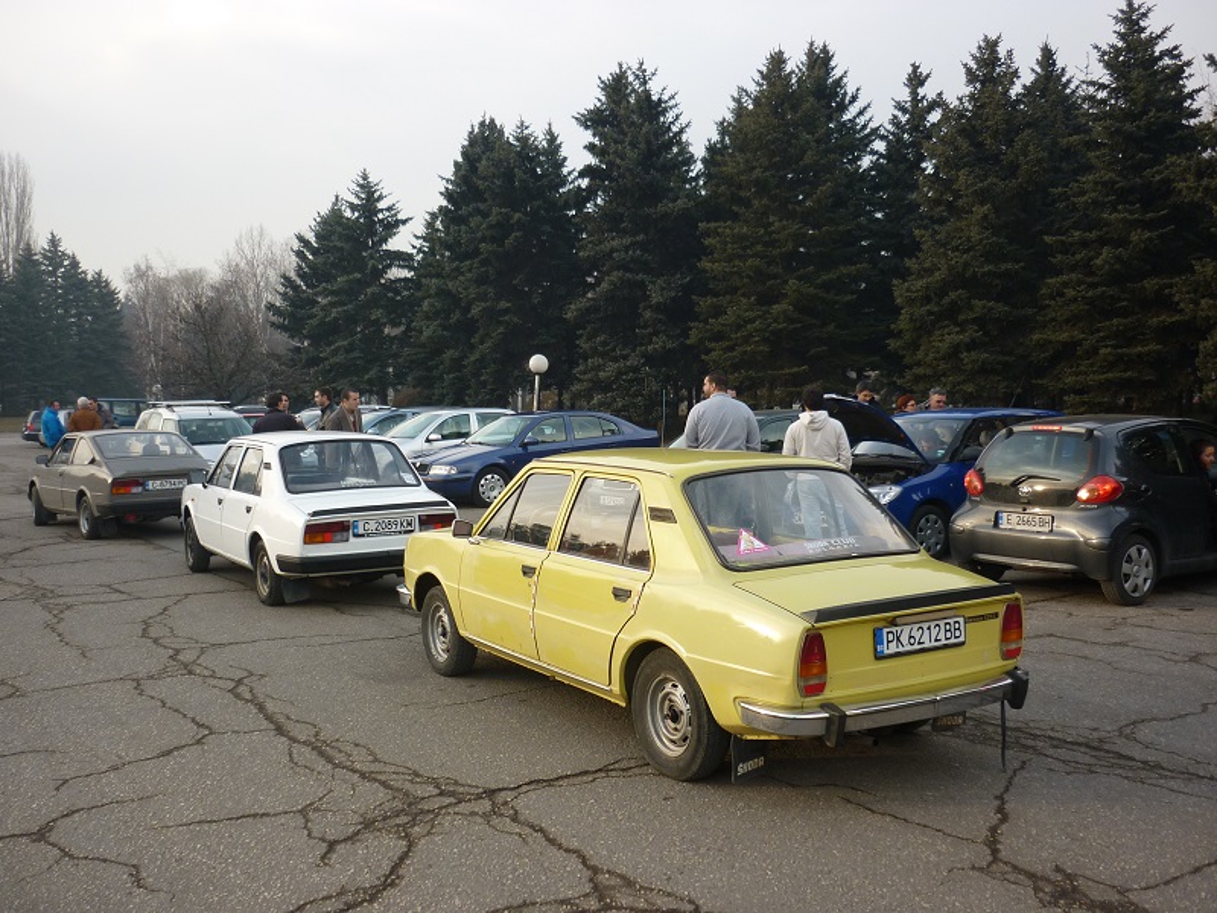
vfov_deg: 42.9
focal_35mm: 33
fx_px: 1160
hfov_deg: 55.4
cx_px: 608
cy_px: 456
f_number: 2.8
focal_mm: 5.5
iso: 80
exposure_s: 1/250
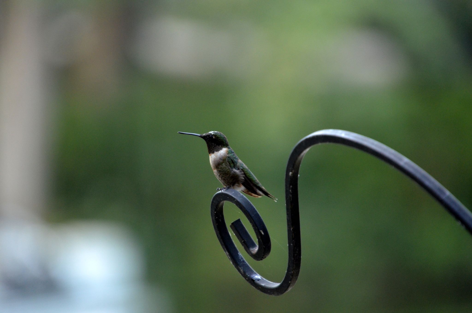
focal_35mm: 600
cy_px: 156
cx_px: 236
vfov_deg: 2.3
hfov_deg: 3.4
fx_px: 7850
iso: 1600
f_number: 6.3
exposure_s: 1/160
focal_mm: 400
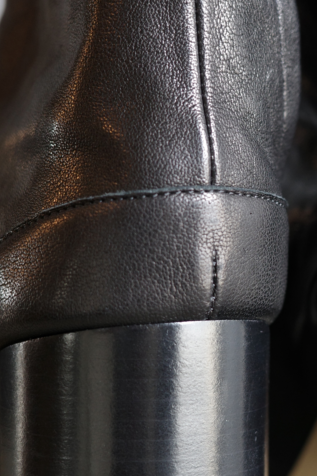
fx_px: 1215
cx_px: 314
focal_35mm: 92
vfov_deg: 22.1
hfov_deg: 14.6
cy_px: 269
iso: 320
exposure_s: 1/40
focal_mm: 26
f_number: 2.8
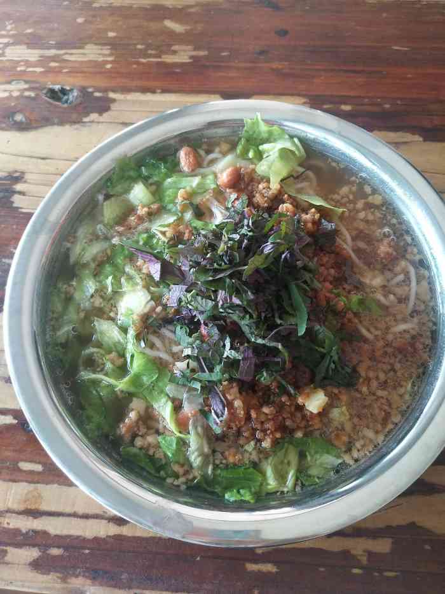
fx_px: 446
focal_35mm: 26
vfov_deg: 67.3
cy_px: 297
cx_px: 222
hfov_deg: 53.1
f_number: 2
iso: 125
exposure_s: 1/50
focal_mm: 3.88
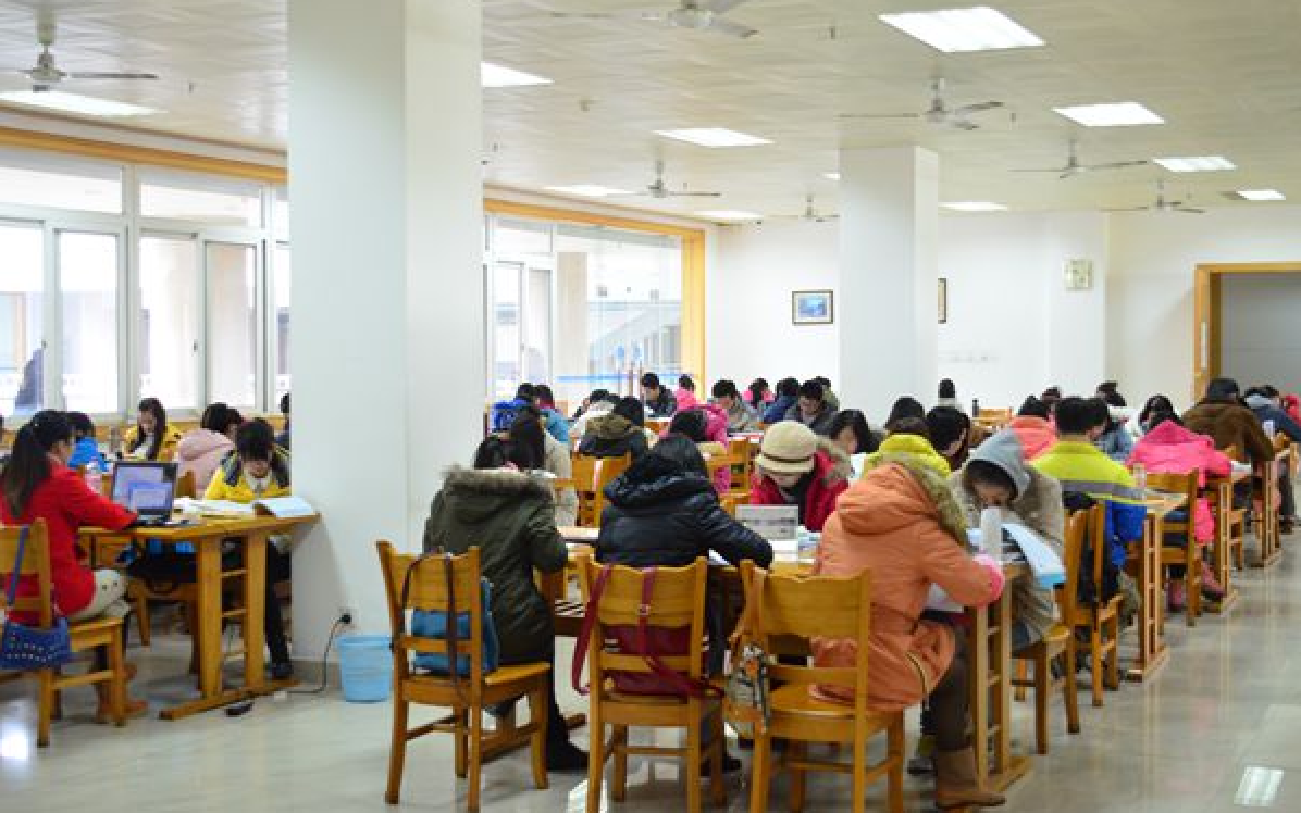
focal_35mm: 49
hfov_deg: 41.0
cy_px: 388
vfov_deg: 26.4
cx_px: 650
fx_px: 1738
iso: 1600
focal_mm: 32
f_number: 4.2
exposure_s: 1/50
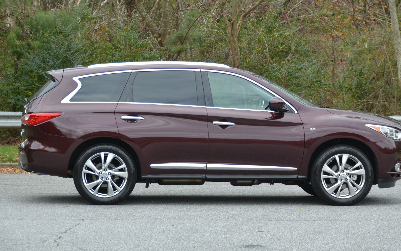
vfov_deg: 10.7
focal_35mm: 122
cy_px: 105
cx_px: 213
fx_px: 1333
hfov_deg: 17.1
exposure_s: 1/640
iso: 800
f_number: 5
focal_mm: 70
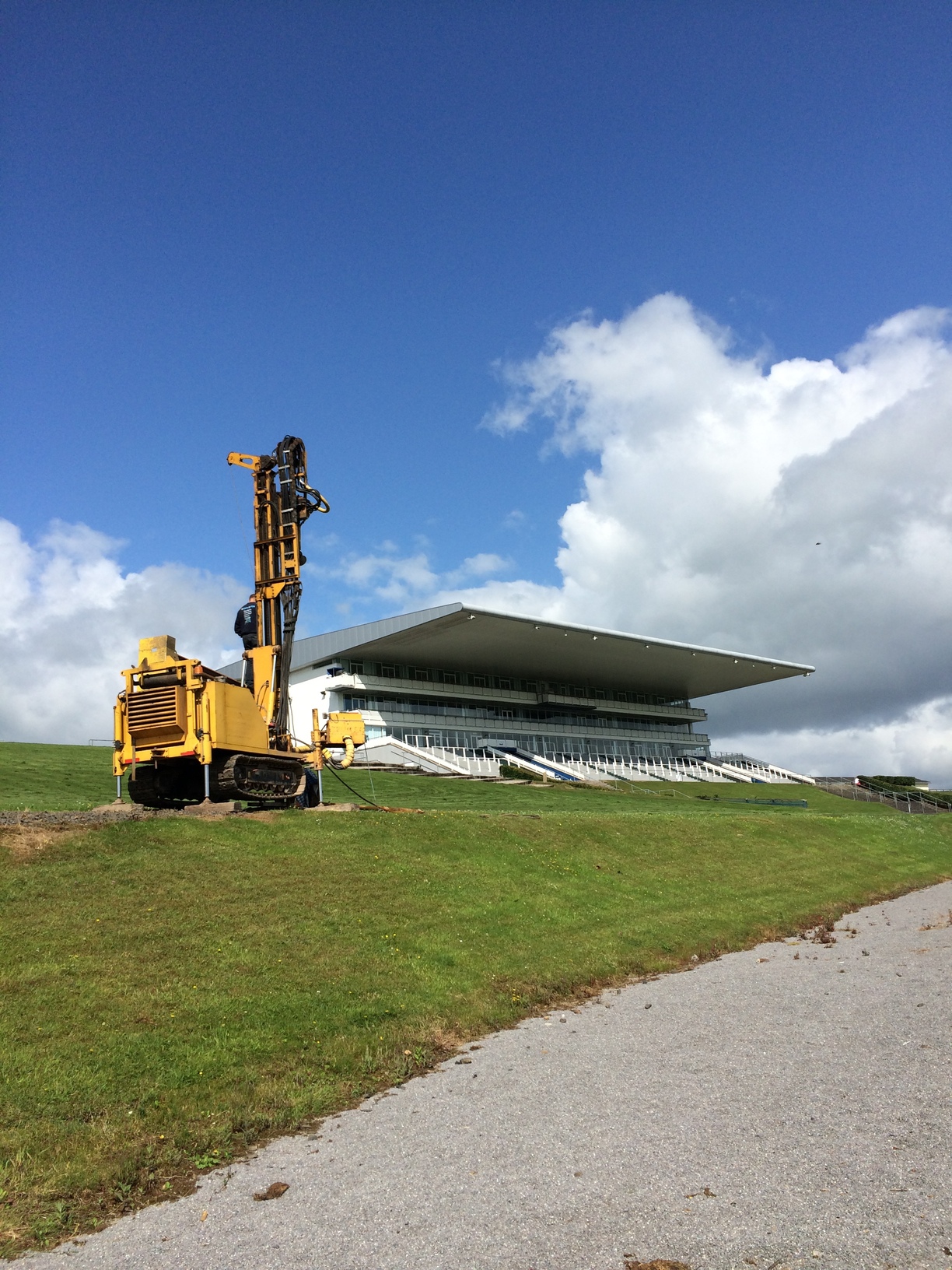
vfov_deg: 61.7
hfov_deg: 48.2
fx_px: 1063
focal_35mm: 29
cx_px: 476
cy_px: 635
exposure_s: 1/3425
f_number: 2.2
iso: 32
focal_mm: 4.15
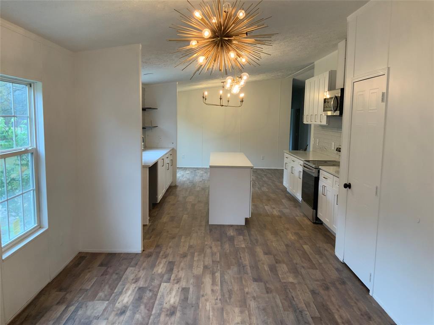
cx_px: 217
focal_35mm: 29
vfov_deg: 48.2
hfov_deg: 61.7
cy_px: 162
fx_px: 364
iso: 50
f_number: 1.8
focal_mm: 3
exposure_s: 1/60
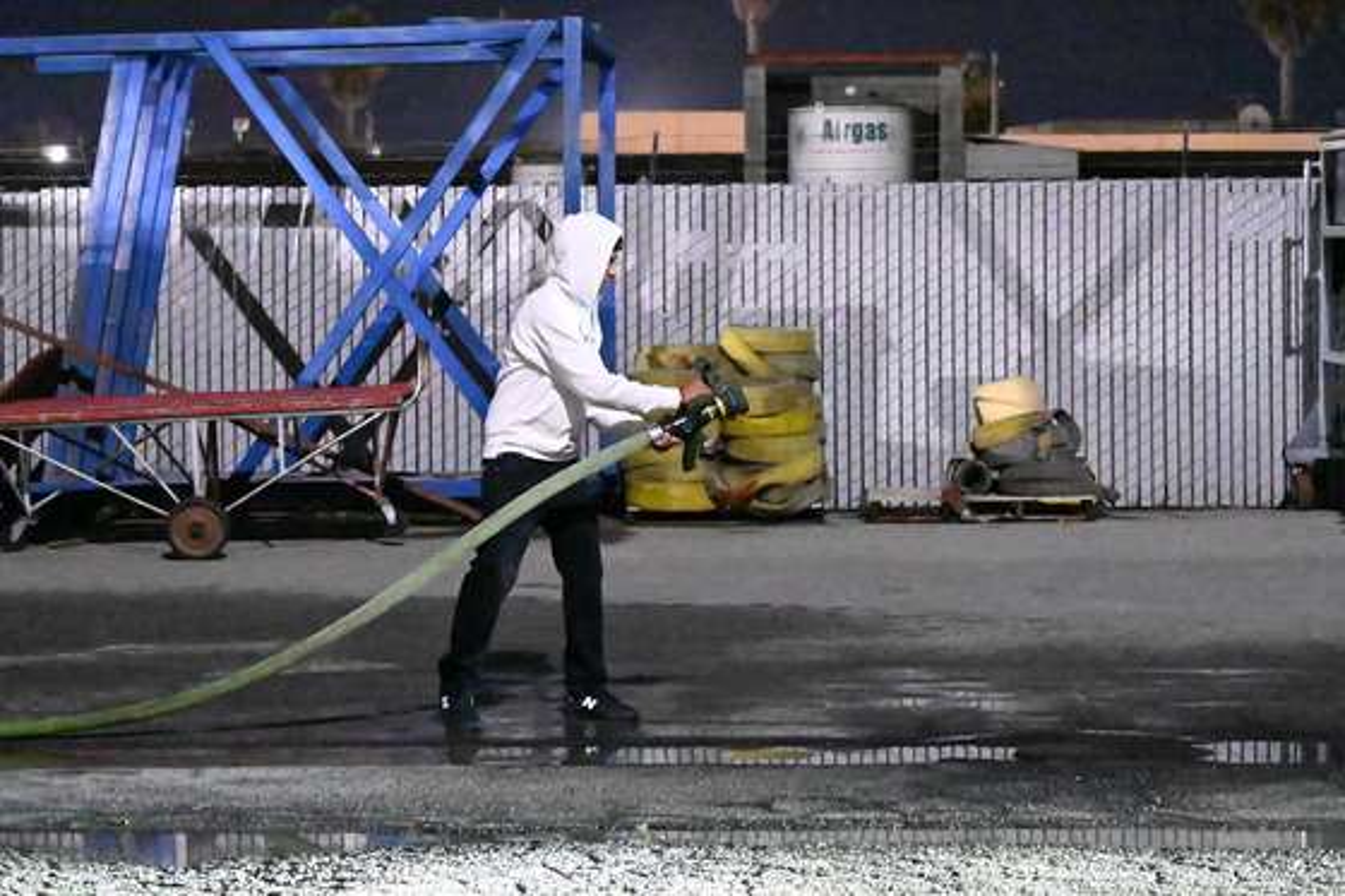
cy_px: 448
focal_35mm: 102
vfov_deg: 13.4
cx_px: 672
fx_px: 3809
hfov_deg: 20.0
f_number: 4.8
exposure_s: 1/50
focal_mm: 68
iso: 51200
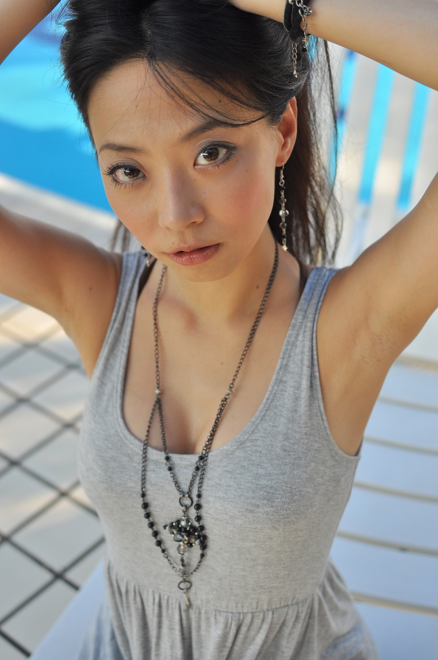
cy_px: 330
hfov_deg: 25.7
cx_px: 219
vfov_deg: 37.9
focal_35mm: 52
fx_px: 961
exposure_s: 1/1250
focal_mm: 35
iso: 200
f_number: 2.8
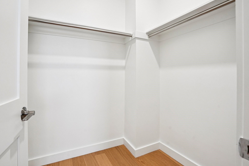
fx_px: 118
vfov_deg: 70.4
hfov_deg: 93.2
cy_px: 83
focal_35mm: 17
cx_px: 129
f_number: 8
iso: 1000
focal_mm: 16
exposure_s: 1/30
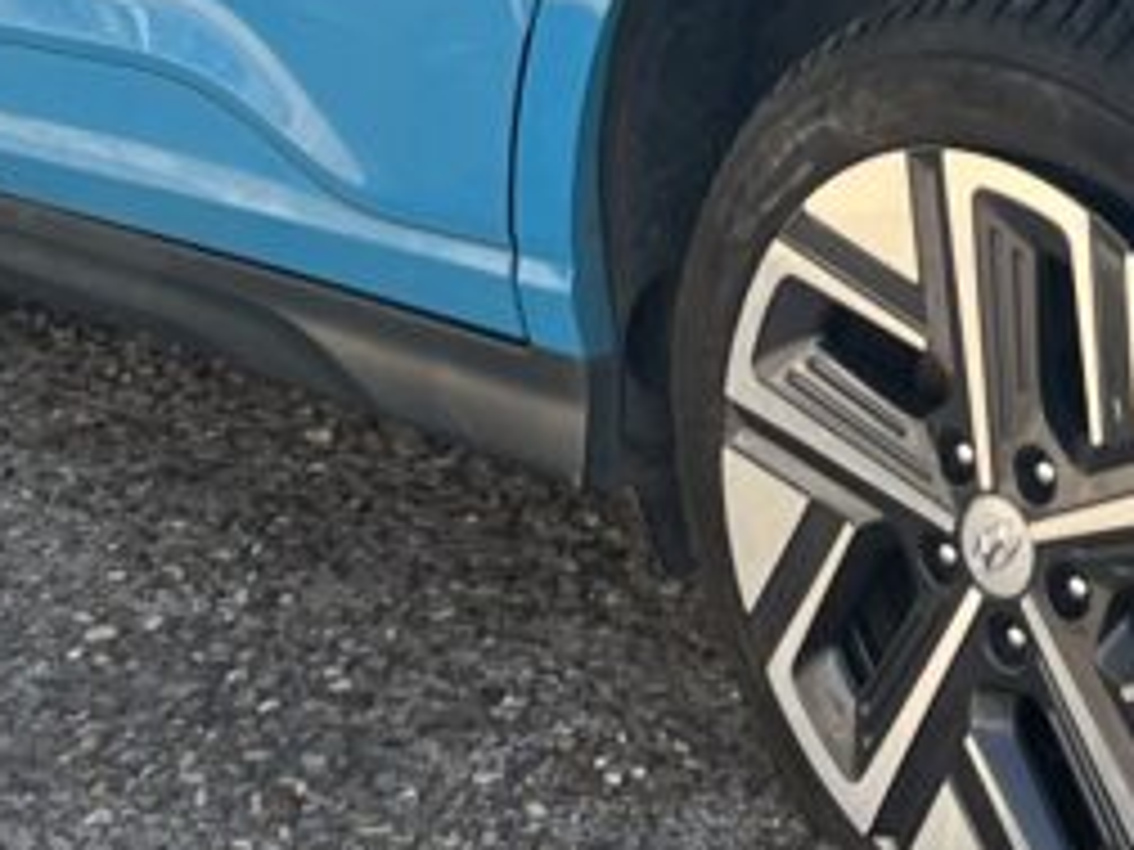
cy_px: -259
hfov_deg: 12.7
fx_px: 5078
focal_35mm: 155
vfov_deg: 9.4
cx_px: 945
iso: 50
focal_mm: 5.7
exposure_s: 1/458
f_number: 1.5
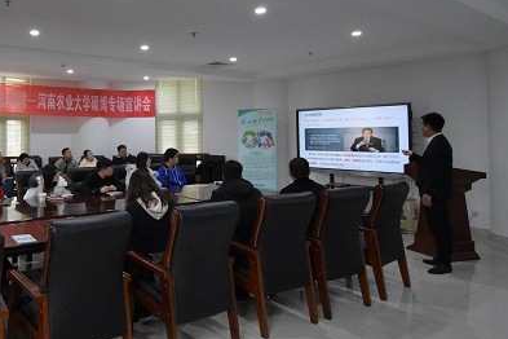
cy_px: 127
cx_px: 128
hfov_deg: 59.1
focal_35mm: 30
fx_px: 420
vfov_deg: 43.6
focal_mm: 13
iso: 6400
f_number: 5
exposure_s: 1/250
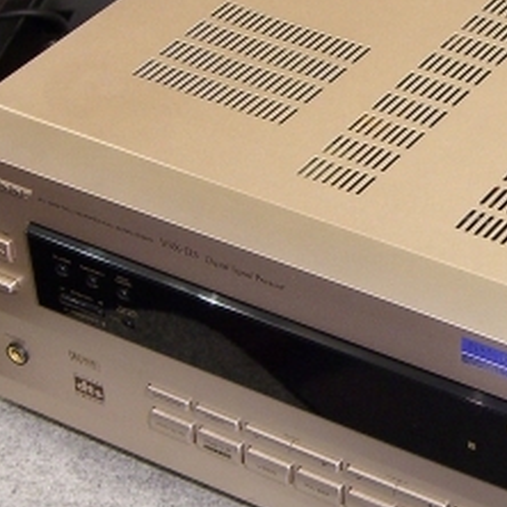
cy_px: 260
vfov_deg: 14.9
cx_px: 539
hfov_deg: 14.6
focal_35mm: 117
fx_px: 1939
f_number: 3.1
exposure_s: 1/30
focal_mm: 9.5
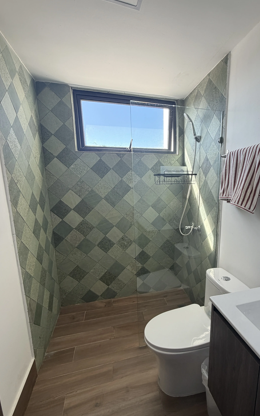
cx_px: 162
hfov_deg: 67.0
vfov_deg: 94.3
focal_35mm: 17
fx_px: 193
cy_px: 220
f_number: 2.2
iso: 160
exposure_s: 1/121
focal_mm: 2.22
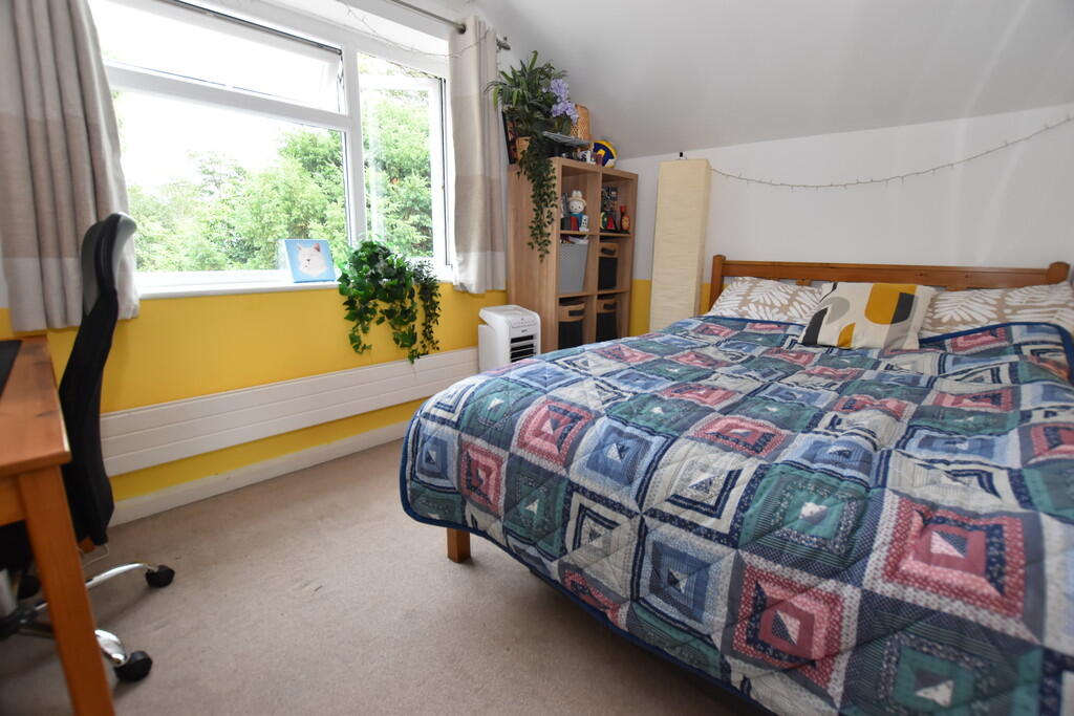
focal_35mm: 15
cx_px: 537
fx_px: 448
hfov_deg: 100.4
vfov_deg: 77.3
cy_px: 358
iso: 800
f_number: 4.5
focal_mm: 10
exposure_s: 1/80
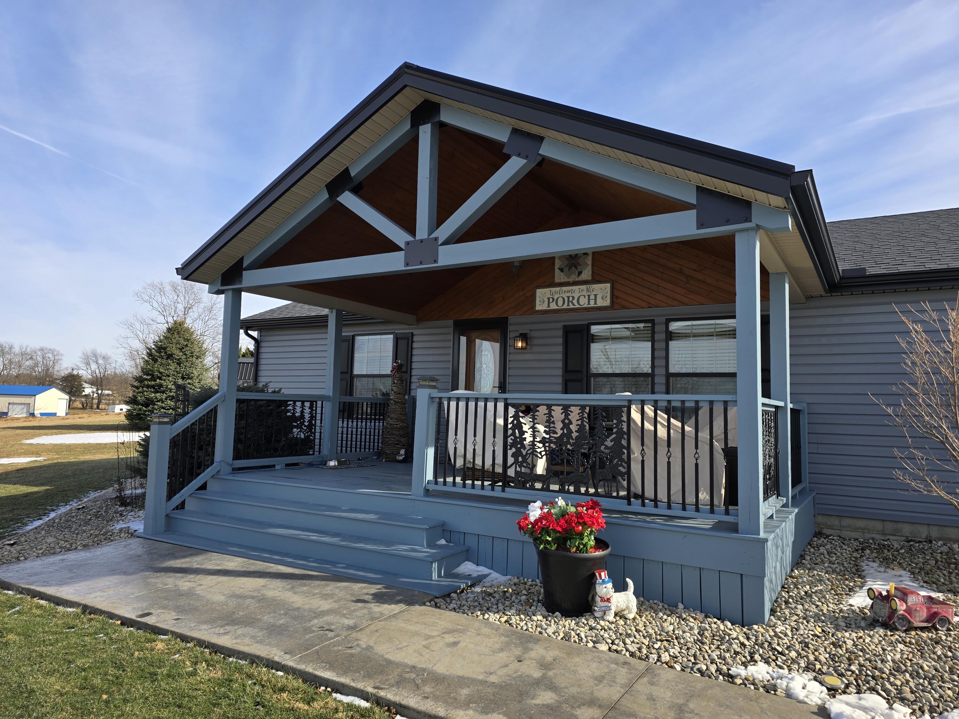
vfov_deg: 58.9
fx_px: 637
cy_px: 360
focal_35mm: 23
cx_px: 480
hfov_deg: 73.9
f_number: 1.7
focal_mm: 6.3
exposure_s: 1/499
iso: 12
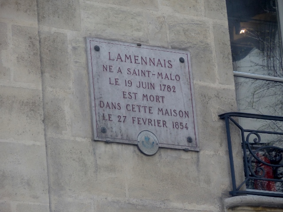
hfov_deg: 8.9
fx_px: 1823
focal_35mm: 223
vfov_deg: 6.7
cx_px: 142
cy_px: 106
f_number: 5.8
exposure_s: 1/250
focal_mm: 40.2
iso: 125
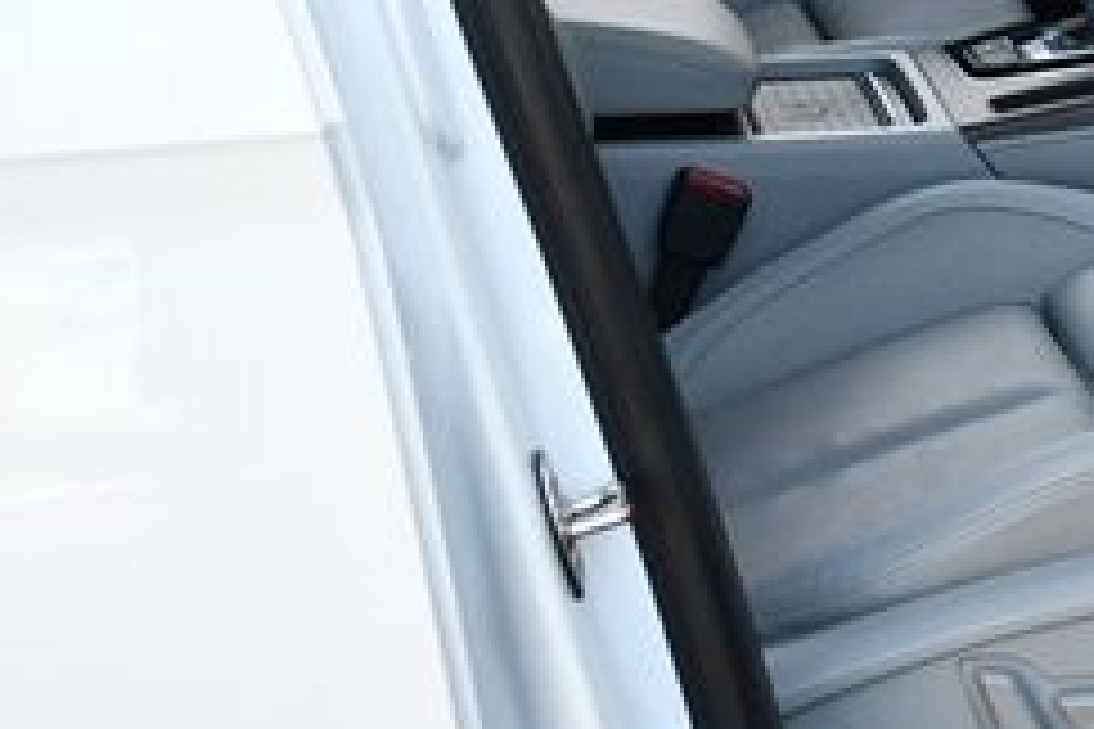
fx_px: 2887
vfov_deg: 14.3
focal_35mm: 95
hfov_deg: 20.2
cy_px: 99
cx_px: 1283
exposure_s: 1/250
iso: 400
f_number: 3.5
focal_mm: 18
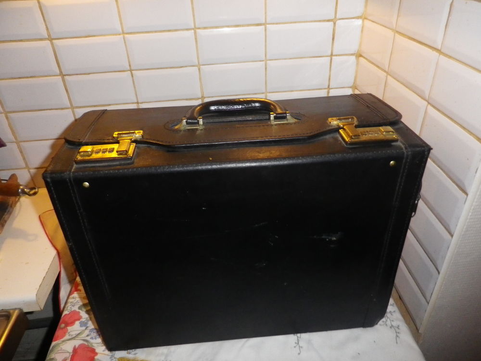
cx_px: 240
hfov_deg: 69.4
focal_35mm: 25
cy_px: 180
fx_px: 347
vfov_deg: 54.9
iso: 400
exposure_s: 1/50
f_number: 3.5
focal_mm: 4.5
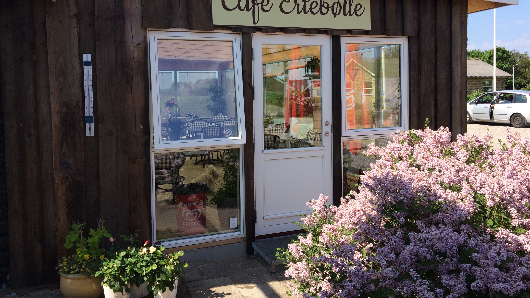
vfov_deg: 36.5
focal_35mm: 32
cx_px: 266
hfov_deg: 61.0
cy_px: 111
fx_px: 450
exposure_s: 1/1282
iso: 32
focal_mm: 4.15
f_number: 2.2
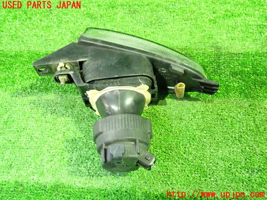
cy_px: 100
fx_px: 231
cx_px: 134
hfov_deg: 60.0
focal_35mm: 30
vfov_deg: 46.8
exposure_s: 1/15
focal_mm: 5.4
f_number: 2.3
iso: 800
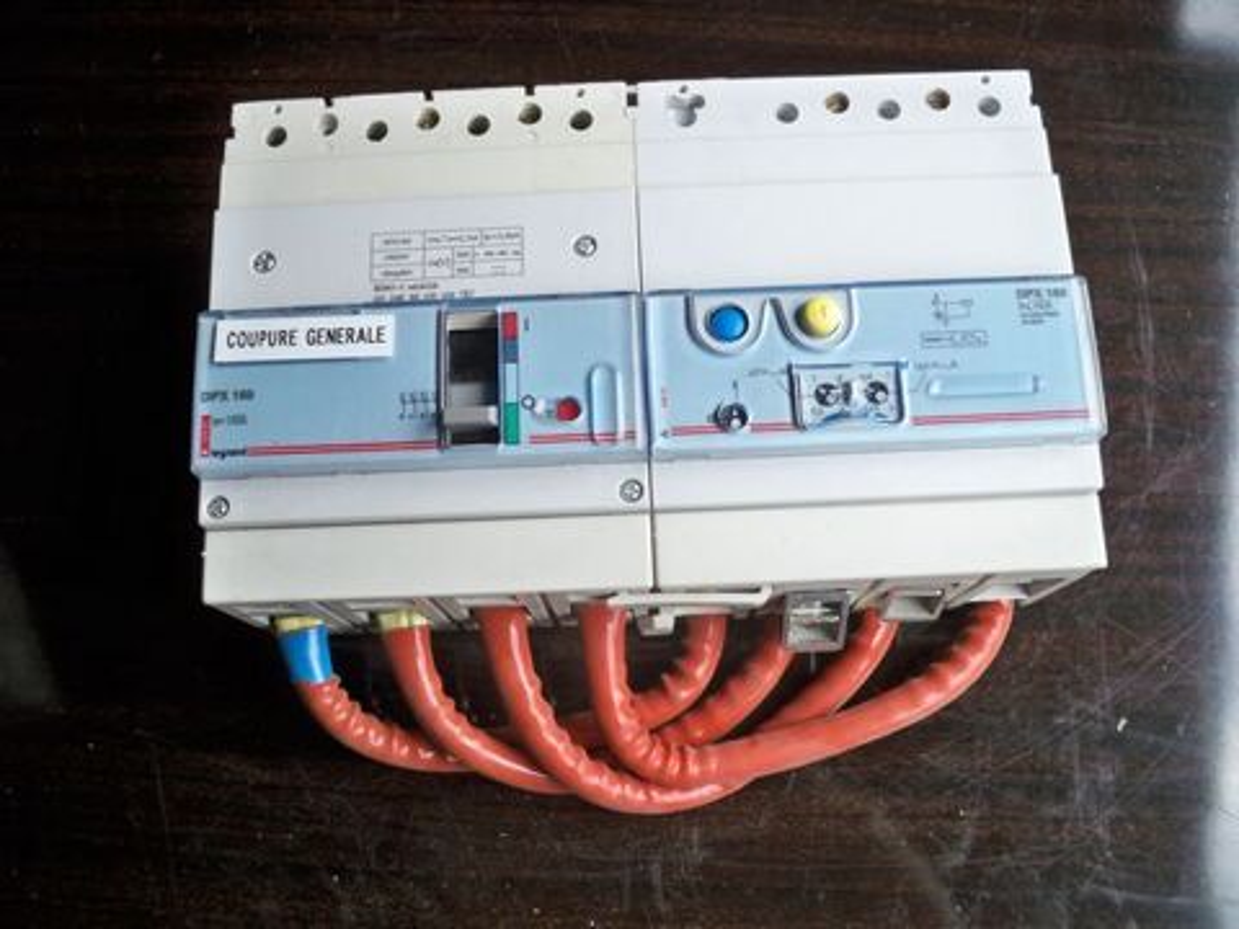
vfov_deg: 40.7
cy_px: 464
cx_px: 620
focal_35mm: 35
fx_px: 1253
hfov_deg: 52.6
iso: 64
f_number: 3.1
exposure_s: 1/60
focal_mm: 6.3
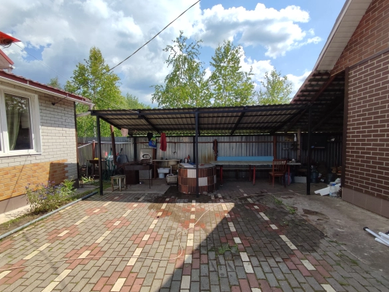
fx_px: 191
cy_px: 153
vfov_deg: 74.7
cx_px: 191
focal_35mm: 17
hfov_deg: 91.0
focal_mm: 1.65
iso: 50
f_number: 2.2
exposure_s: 1/1443
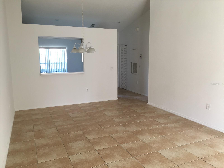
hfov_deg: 61.7
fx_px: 188
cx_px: 112
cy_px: 84
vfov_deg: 48.2
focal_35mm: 29
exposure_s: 1/30
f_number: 2.2
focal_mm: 4.15
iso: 40
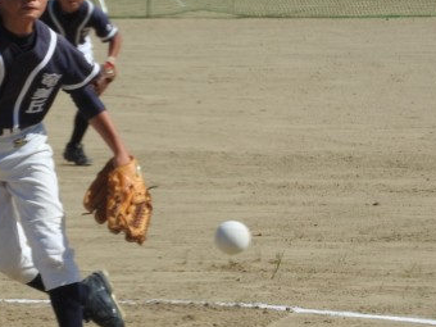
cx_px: 78
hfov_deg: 3.7
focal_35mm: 529
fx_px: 6663
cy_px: 177
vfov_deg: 2.8
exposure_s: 1/800
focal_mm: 53.7
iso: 100
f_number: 5.5
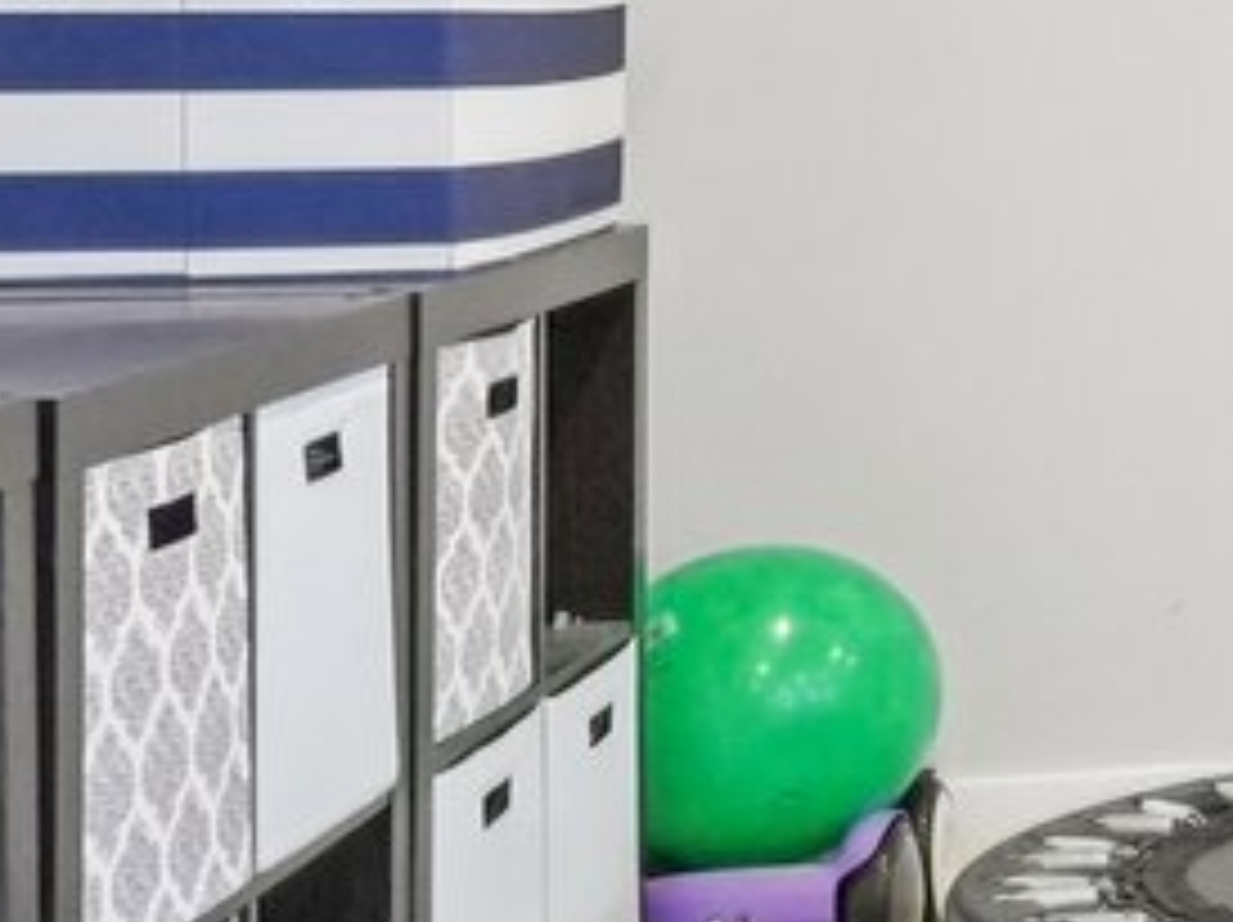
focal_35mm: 115
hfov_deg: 12.6
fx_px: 4093
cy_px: -43
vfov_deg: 12.7
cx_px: 3096
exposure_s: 1/30
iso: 1600
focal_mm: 16
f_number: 8
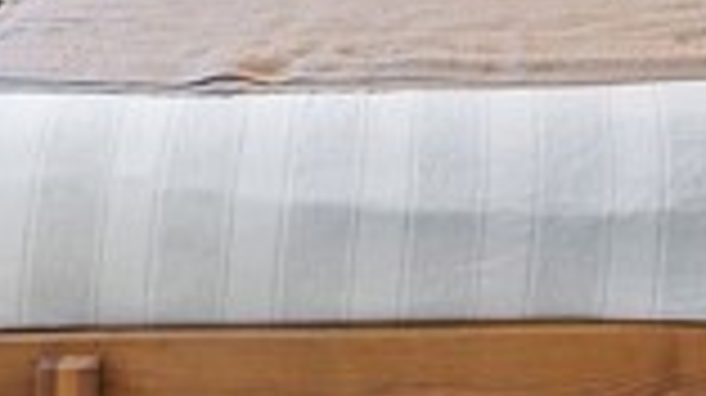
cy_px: -328
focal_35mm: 64
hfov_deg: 32.8
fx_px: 1197
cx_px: 382
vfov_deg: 15.8
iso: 1000
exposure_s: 1/15
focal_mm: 15
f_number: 5
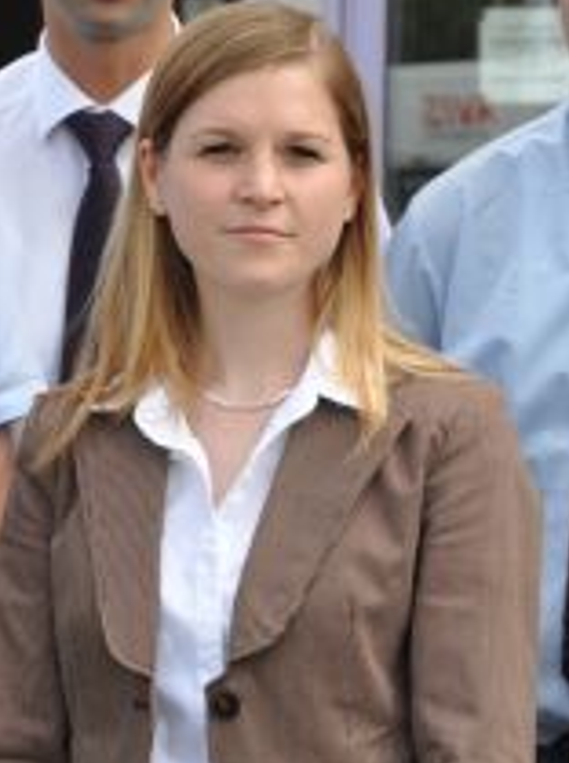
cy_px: 268
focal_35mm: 194
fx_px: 4265
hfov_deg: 7.6
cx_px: 219
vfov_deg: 10.2
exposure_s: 1/200
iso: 200
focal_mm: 52
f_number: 7.1
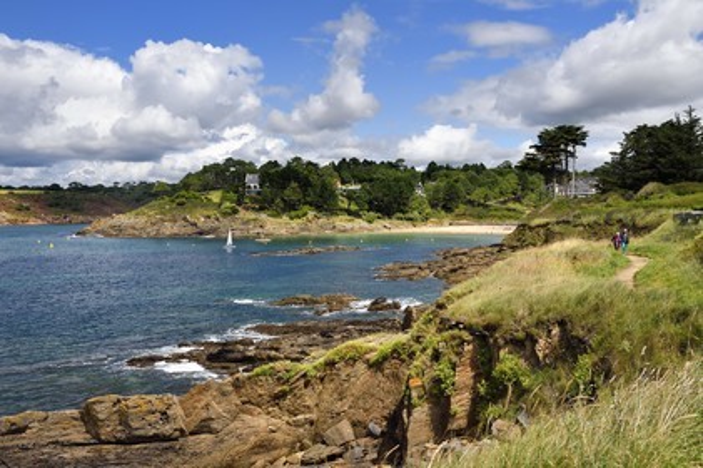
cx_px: 352
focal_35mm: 34
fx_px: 663
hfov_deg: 55.8
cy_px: 234
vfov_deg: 38.8
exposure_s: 1/400
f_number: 13
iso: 200
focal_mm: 34
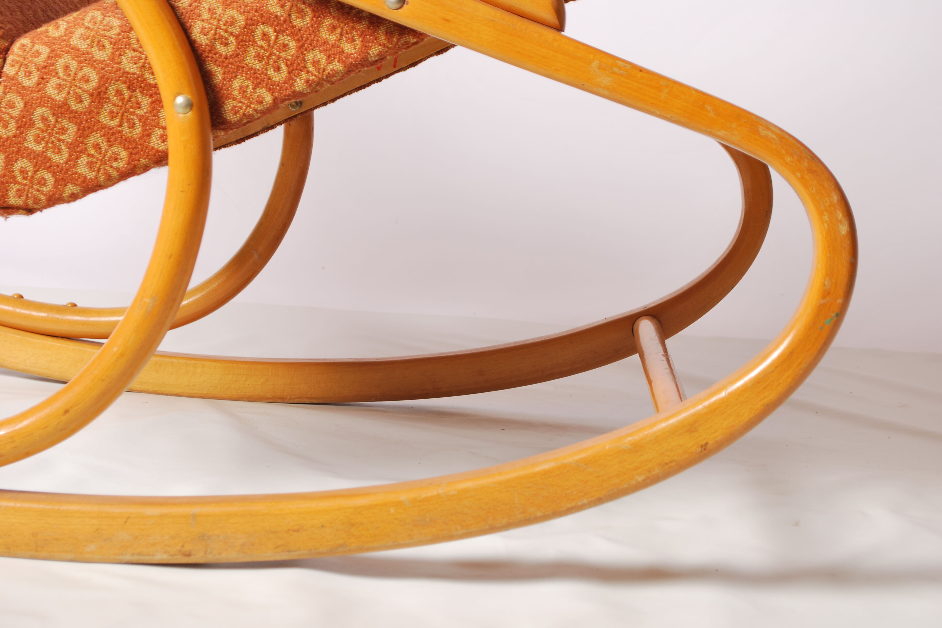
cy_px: 318
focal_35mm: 73
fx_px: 1910
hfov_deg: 27.7
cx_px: 473
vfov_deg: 18.7
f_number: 8
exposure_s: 1/100
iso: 100
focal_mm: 48
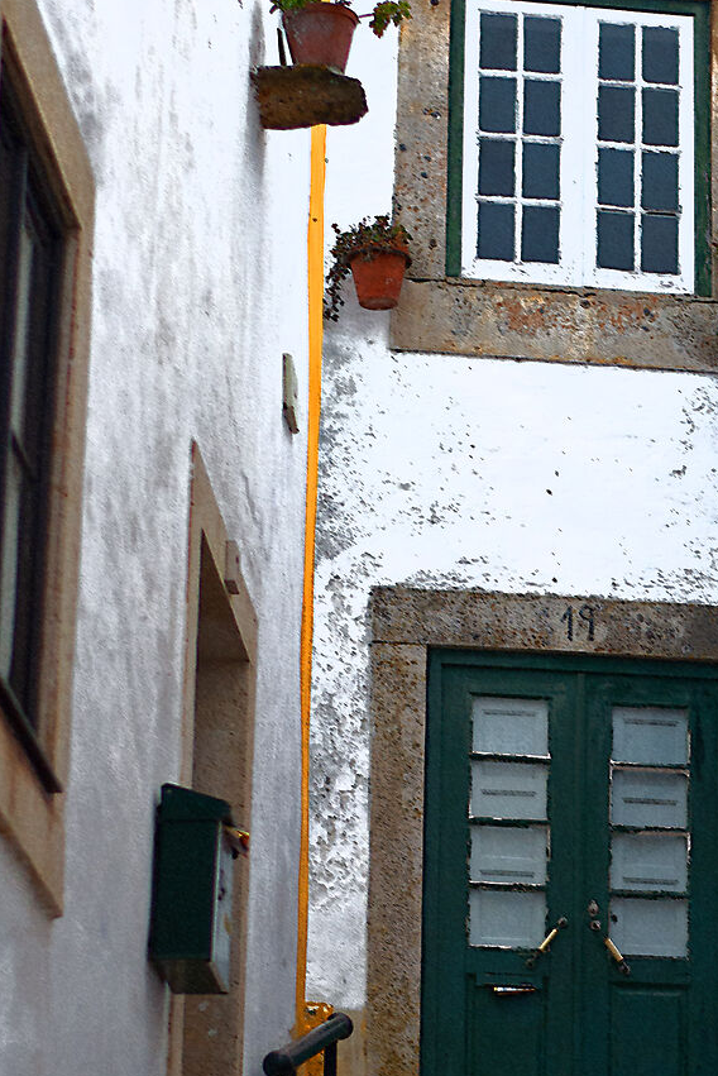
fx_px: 4214
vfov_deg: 14.5
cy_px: 750
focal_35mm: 141
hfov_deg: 9.7
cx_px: 736
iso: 1000
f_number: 2.2
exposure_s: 1/400
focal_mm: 50
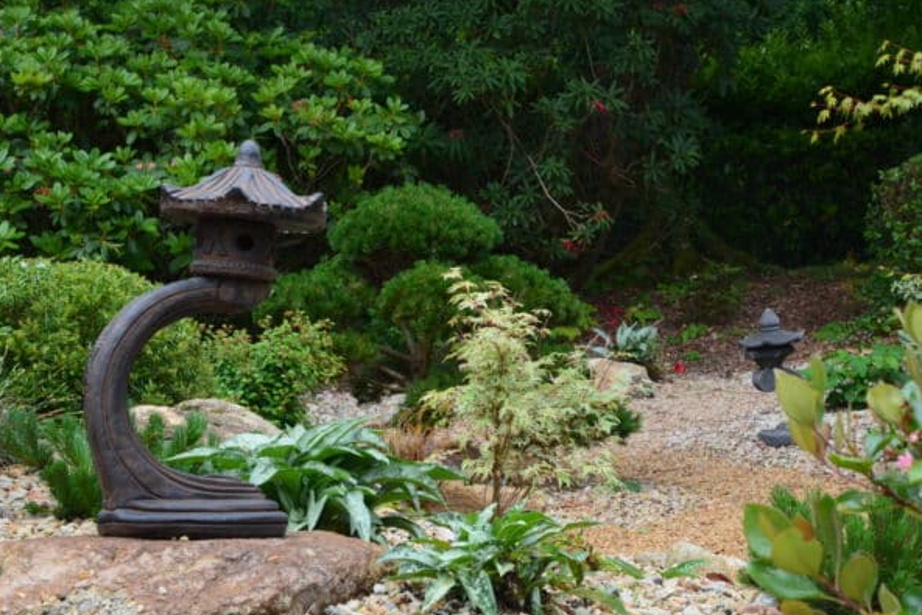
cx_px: 512
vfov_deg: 13.6
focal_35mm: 101
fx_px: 2587
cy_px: 373
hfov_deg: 20.2
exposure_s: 1/80
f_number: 10
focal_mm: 52
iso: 200
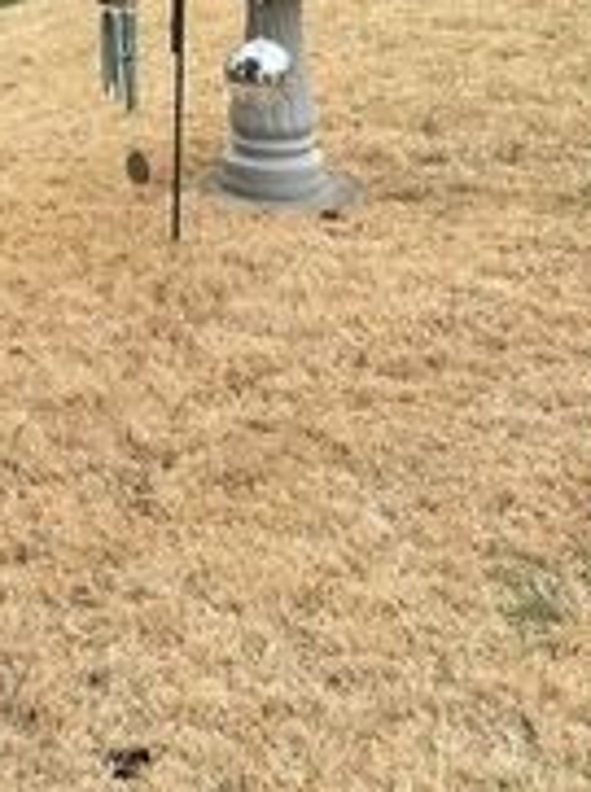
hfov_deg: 14.9
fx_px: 2193
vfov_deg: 19.7
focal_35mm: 96
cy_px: -46
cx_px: -79
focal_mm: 4.2
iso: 50
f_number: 1.6
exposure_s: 1/530
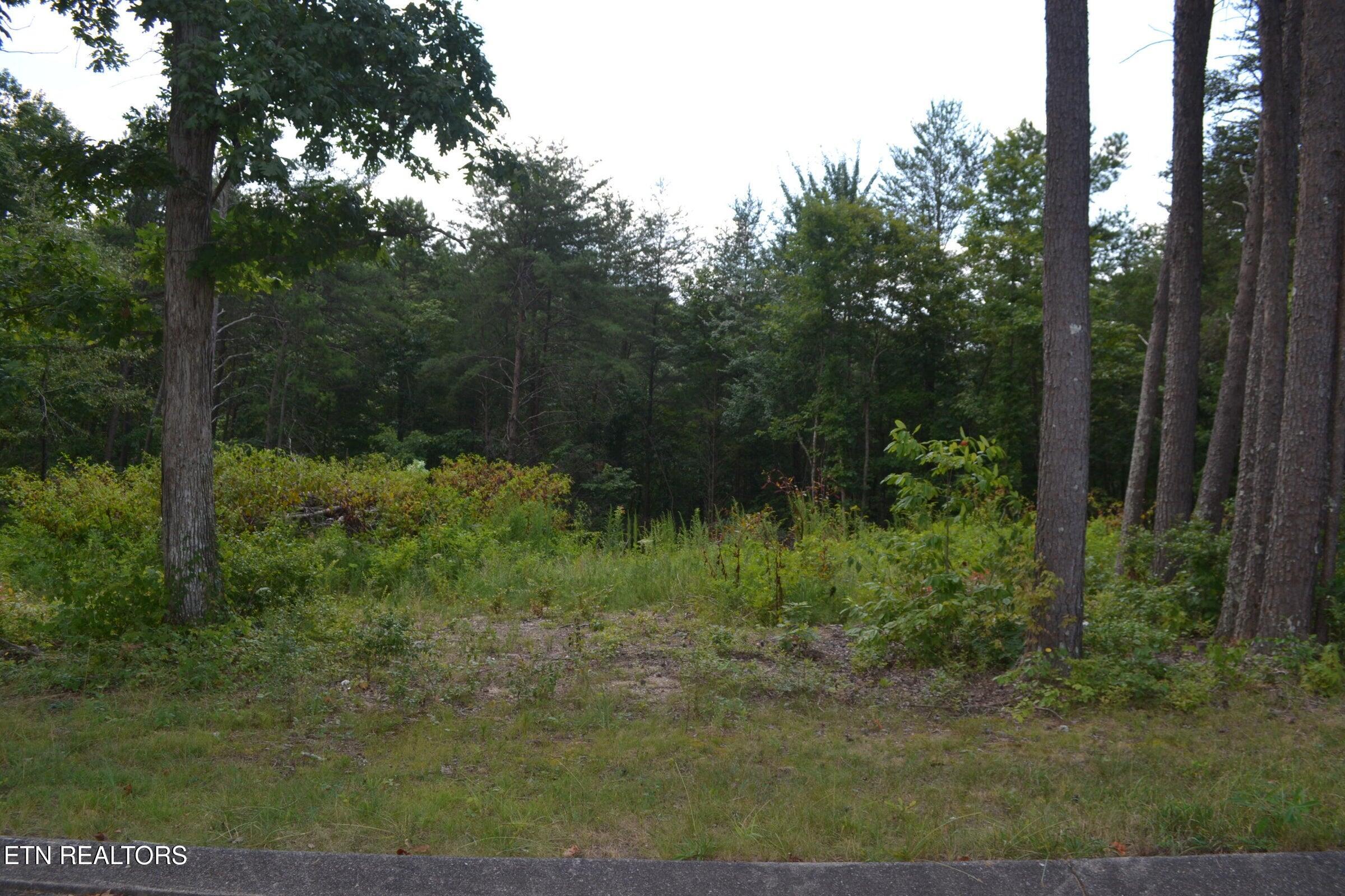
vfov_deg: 47.9
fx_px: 1009
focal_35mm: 27
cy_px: 448
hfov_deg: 67.4
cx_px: 672
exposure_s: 1/200
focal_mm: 18
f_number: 5.6
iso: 100
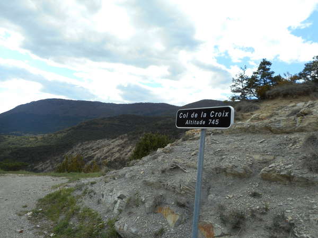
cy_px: 119
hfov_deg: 69.4
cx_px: 159
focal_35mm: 25
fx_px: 230
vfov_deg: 54.9
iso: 80
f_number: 3.7
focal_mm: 4.5
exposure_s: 1/400
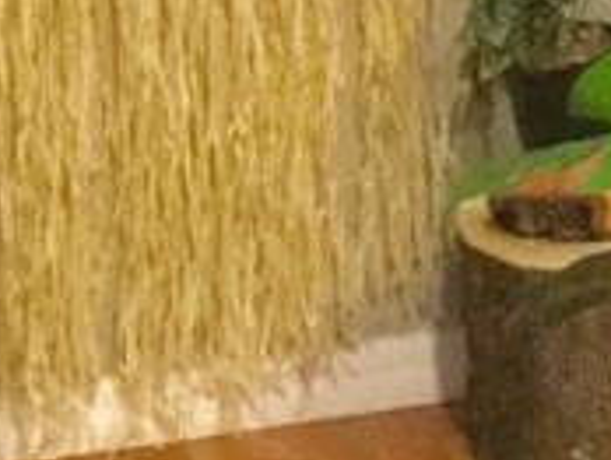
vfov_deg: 7.7
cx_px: 674
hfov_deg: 10.7
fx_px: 3217
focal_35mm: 182
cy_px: -572
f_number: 2.4
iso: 200
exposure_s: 1/30
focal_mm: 3.3
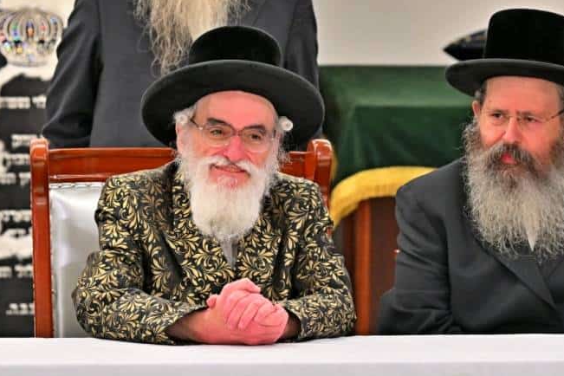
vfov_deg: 4.9
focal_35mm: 283
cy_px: 155
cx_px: 189
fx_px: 4433
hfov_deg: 7.3
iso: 640
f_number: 4
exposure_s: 1/200
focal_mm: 120
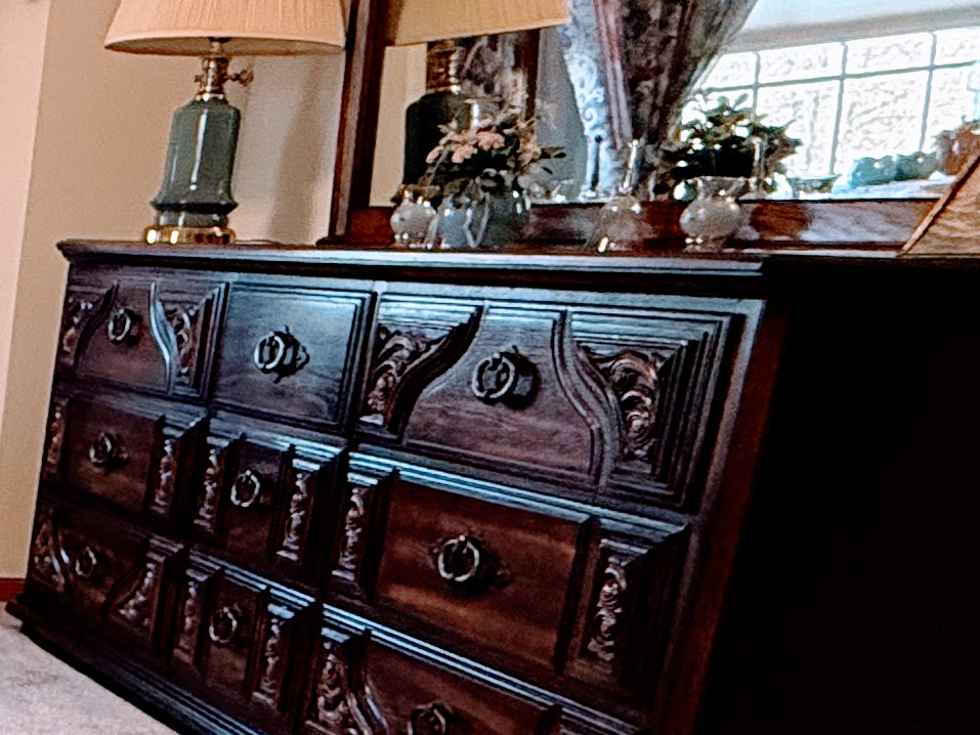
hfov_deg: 23.8
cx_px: -589
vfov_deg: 24.3
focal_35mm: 59
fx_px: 1671
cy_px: 624
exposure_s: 1/120
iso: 500
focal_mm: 2.22
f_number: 2.2
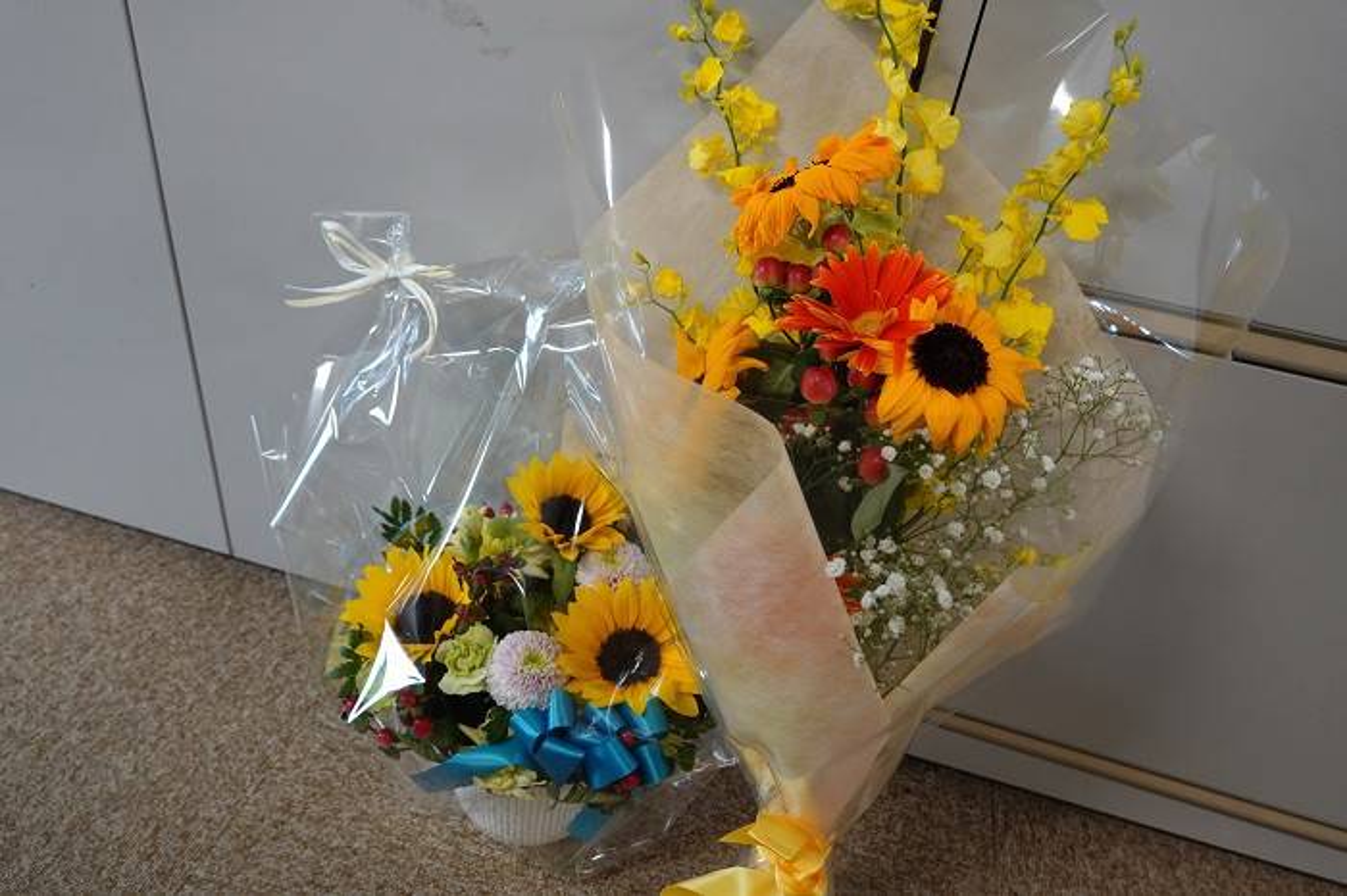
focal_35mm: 24
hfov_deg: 73.8
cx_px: 674
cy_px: 448
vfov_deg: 53.1
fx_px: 898
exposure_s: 1/30
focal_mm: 9
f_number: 2.8
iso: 200
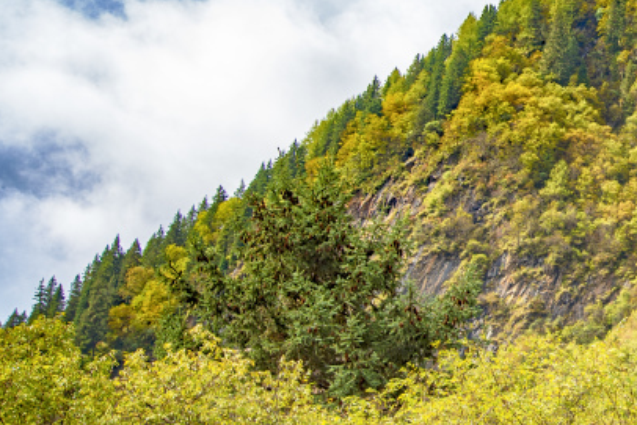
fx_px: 2053
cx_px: 744
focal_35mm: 116
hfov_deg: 16.9
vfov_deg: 11.8
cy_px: 96
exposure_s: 1/160
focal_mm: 46
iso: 100
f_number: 8
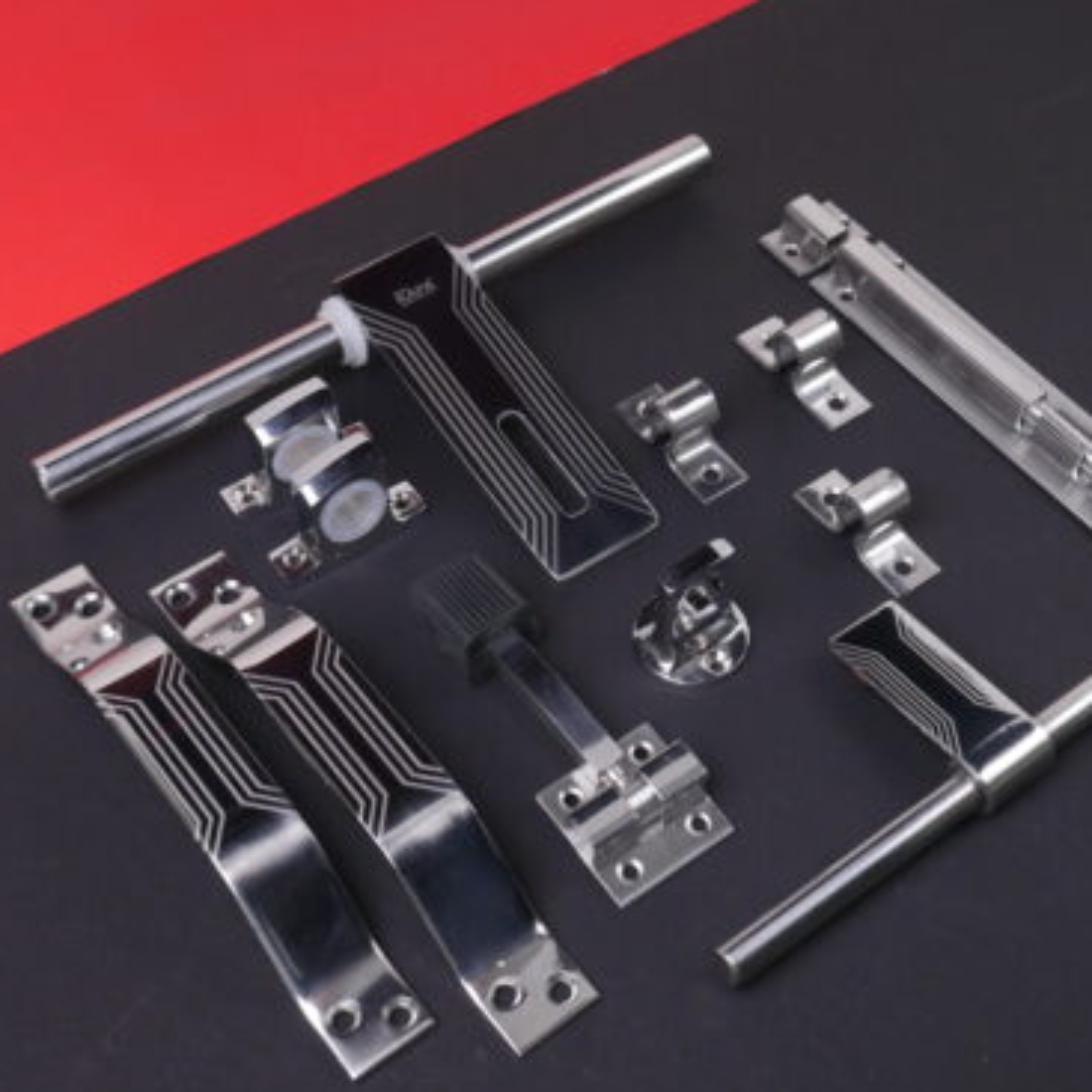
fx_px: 1892
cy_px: 549
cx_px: 613
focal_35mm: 53
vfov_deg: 32.2
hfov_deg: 32.2
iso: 1000
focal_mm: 22
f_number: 7.1
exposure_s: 1/30
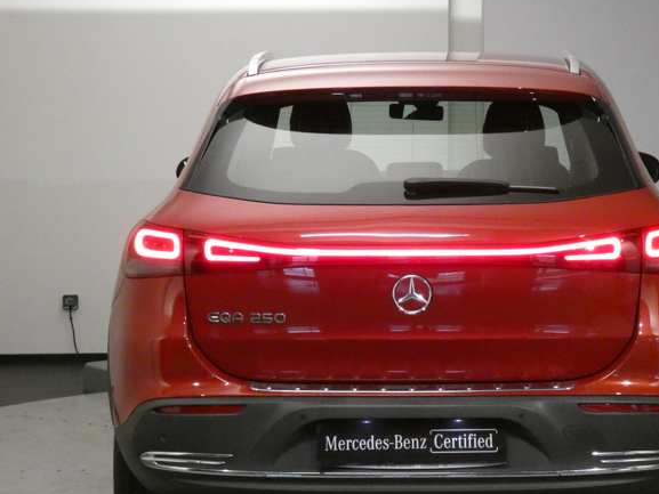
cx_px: 411
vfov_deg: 15.2
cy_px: 292
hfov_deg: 20.2
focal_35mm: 97
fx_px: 1847
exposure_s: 1/80
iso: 1600
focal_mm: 12.5
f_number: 4.3
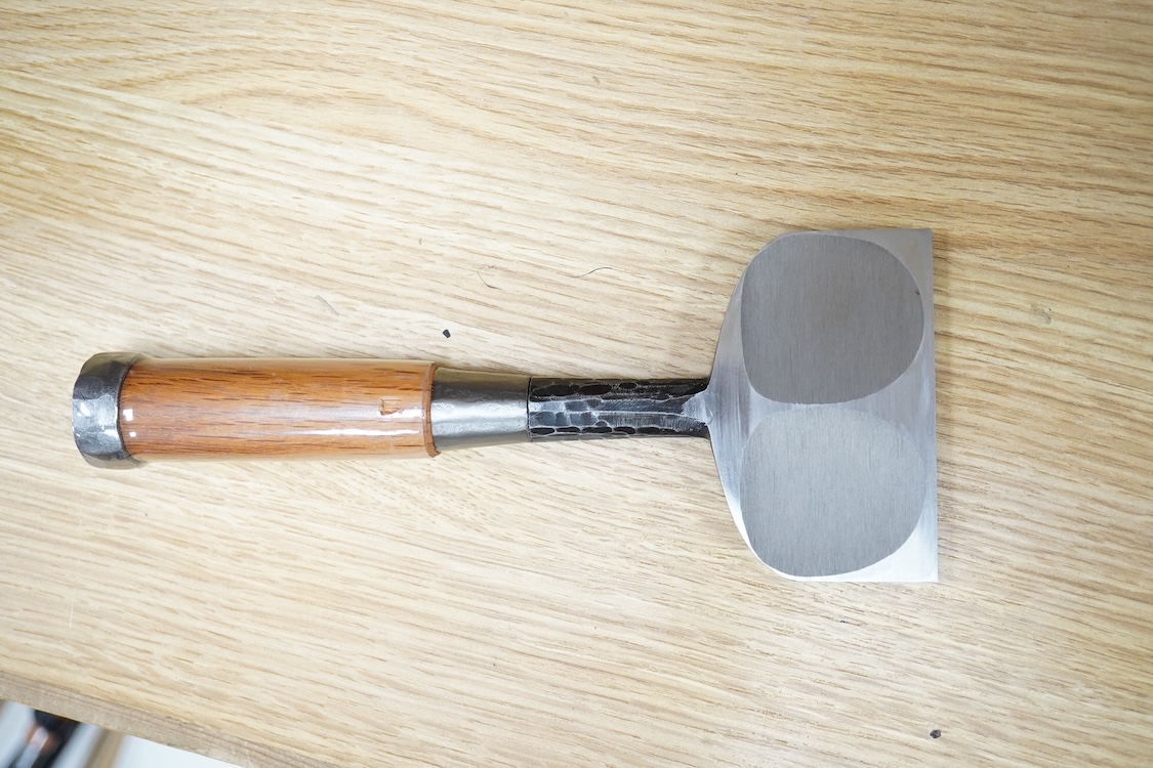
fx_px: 1441
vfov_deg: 29.9
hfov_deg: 43.6
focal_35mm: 45
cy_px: 384
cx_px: 576
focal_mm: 30
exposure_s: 1/160
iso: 2500
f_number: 6.3
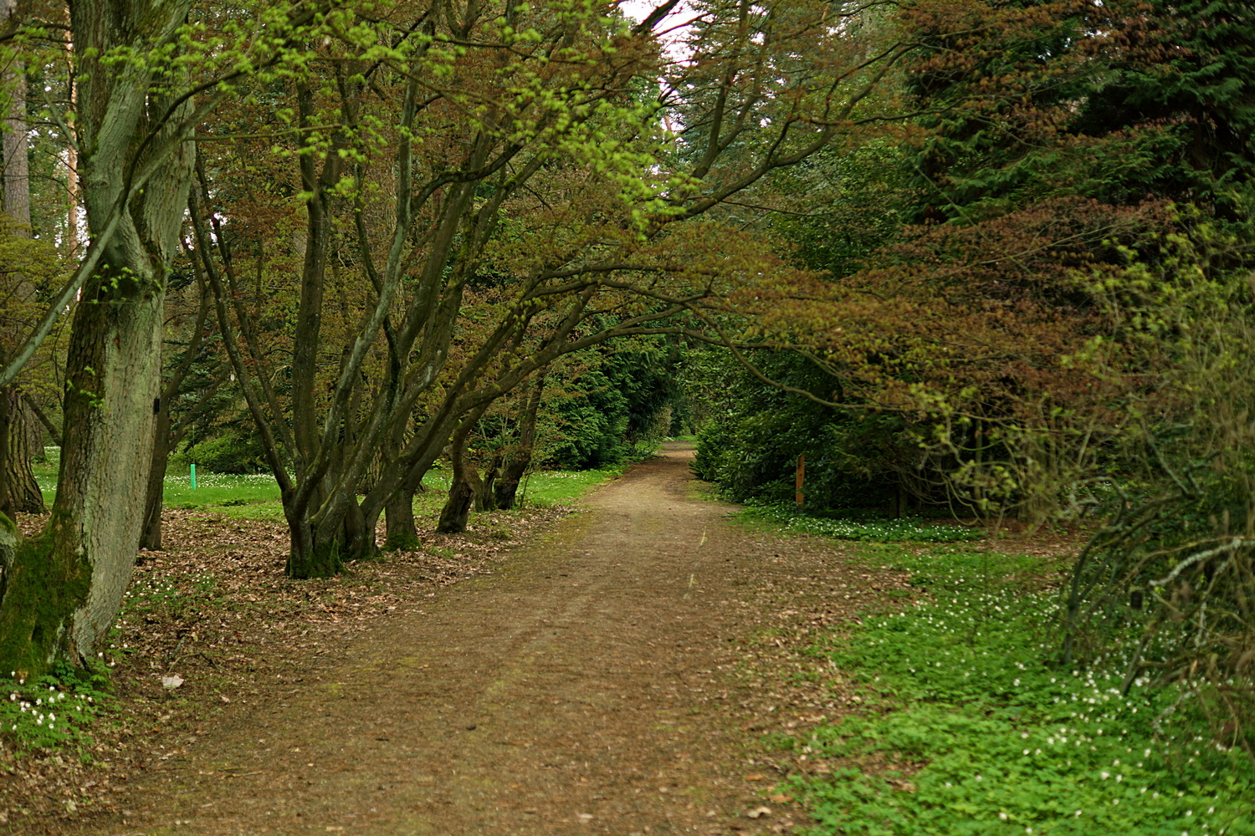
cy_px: 418
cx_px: 628
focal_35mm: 52
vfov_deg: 25.8
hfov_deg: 37.9
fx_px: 1830
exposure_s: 1/40
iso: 100
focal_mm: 35
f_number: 1.8
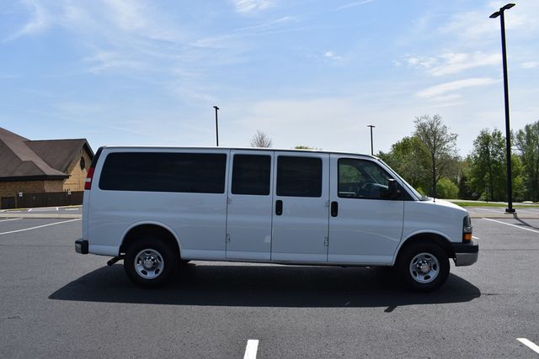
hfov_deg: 67.4
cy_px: 180
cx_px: 270
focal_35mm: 27
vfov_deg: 48.0
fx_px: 404
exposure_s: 1/320
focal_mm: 18
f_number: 9
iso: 100
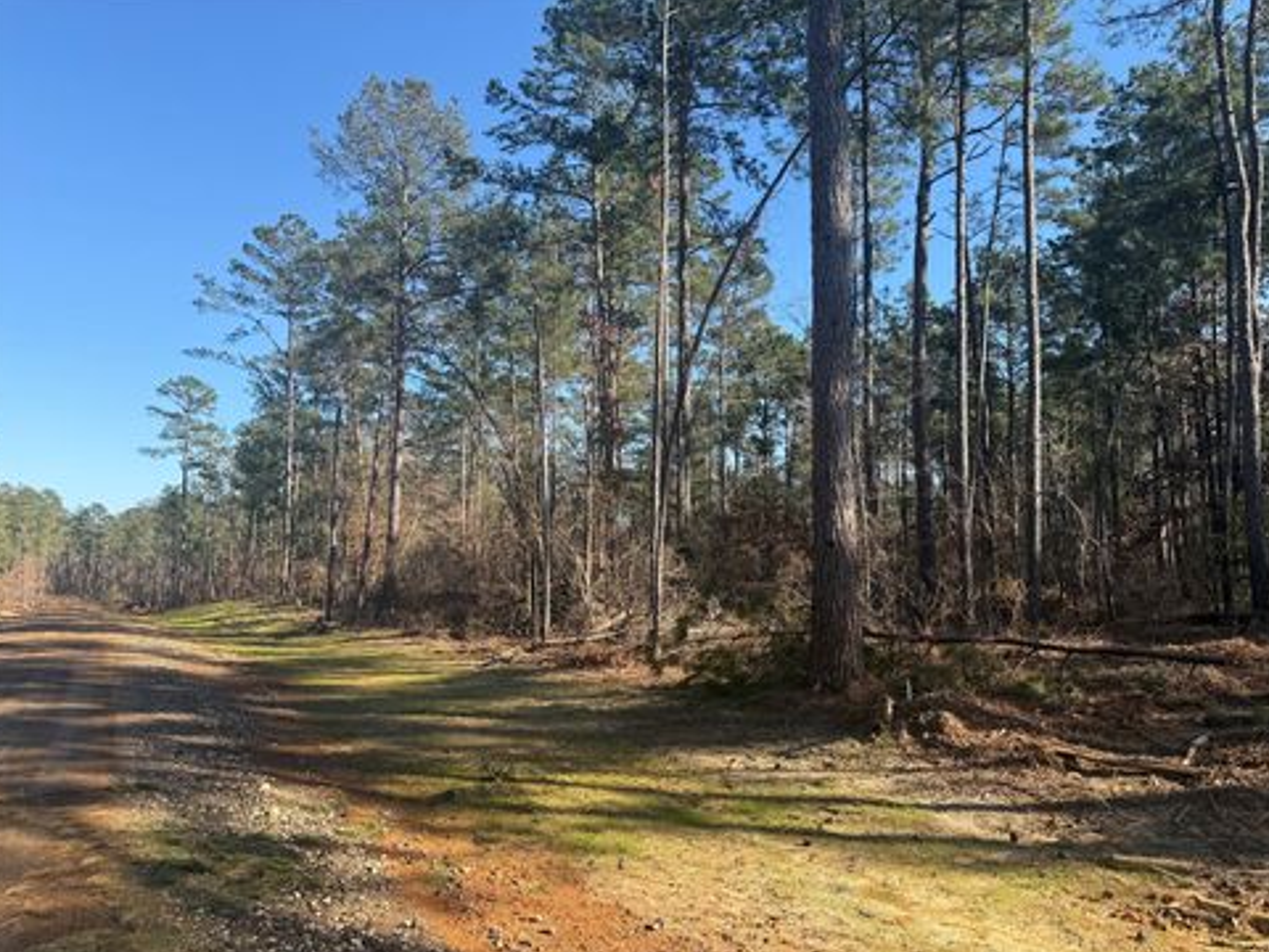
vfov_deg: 54.9
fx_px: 916
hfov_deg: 69.4
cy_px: 483
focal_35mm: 25
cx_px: 642
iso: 80
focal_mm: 6.76
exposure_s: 1/1618
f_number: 1.78
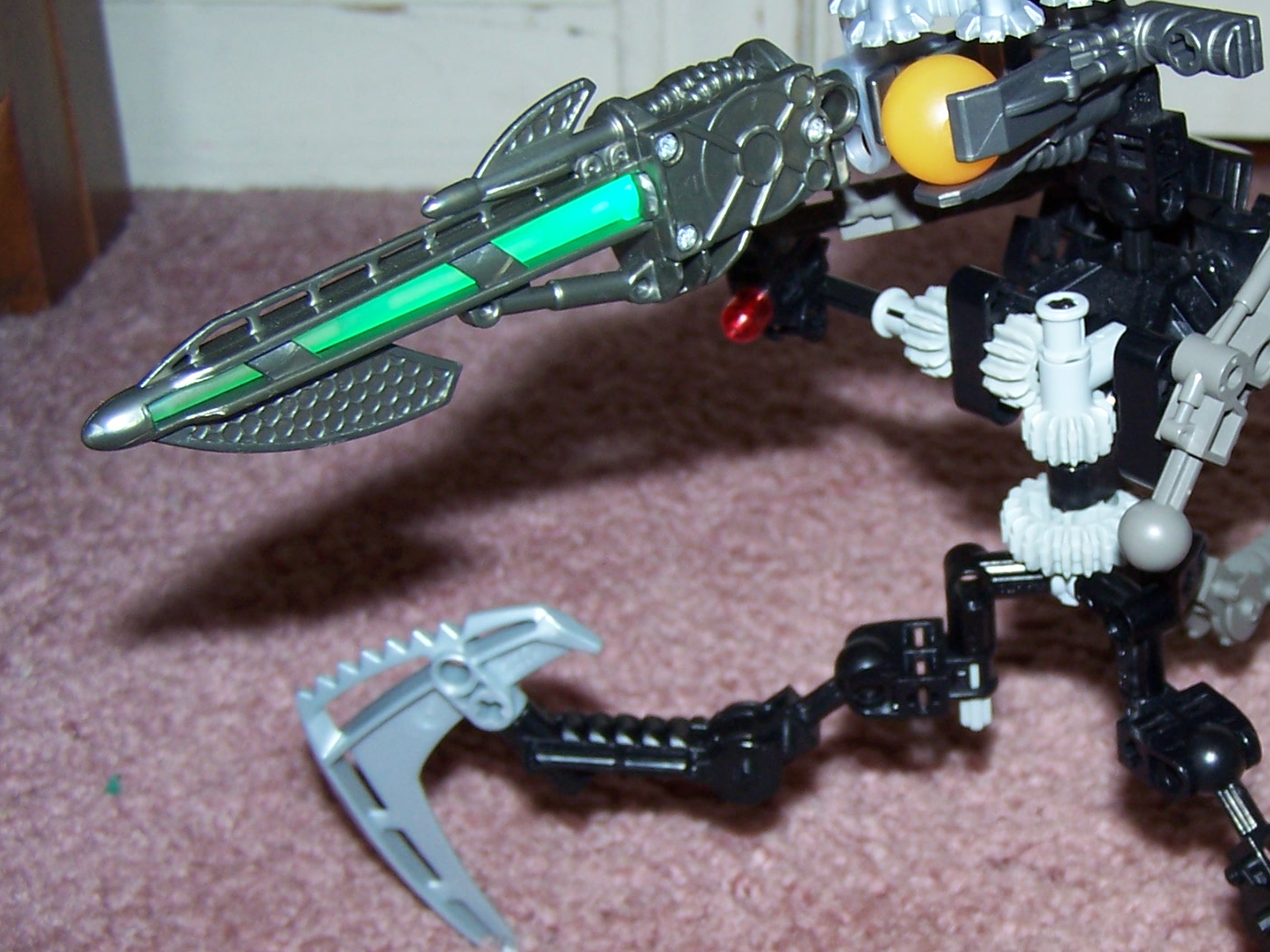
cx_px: 1009
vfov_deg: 23.6
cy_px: 616
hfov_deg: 30.5
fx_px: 2275
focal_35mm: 62
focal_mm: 6.3
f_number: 2.8
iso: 80
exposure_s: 1/60
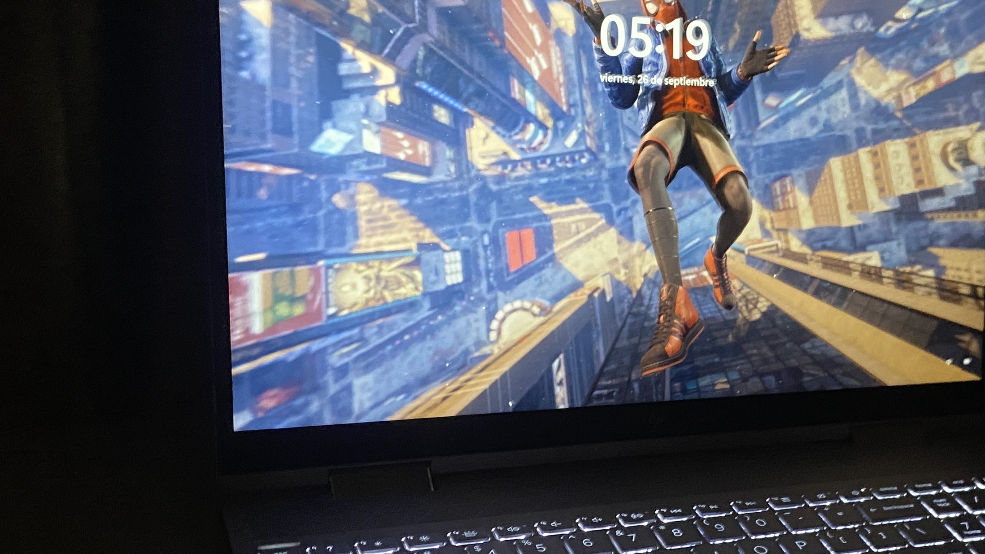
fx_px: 1358
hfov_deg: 39.0
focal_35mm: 52
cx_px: 713
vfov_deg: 22.9
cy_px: 377
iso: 500
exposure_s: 1/33
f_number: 1.8
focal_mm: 4.25
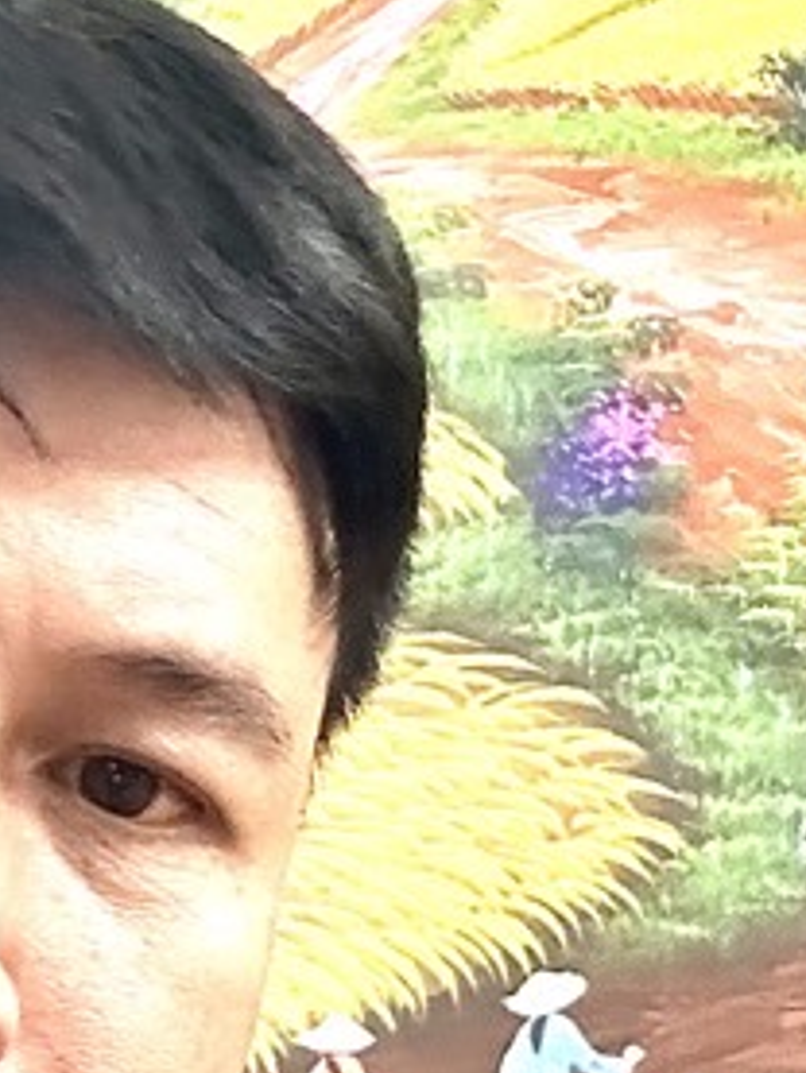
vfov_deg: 17.7
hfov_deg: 13.2
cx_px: -12
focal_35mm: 111
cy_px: 639
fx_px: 3443
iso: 320
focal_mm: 2.69
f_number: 1.9
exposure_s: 1/52
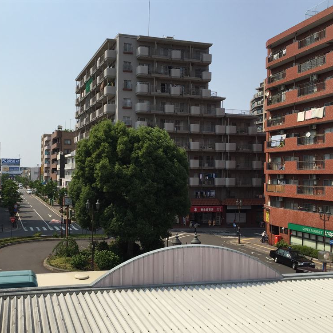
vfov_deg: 47.2
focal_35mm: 35
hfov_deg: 46.6
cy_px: 170
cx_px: 116
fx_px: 381
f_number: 2.2
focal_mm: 4.15
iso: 32
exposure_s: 1/2639
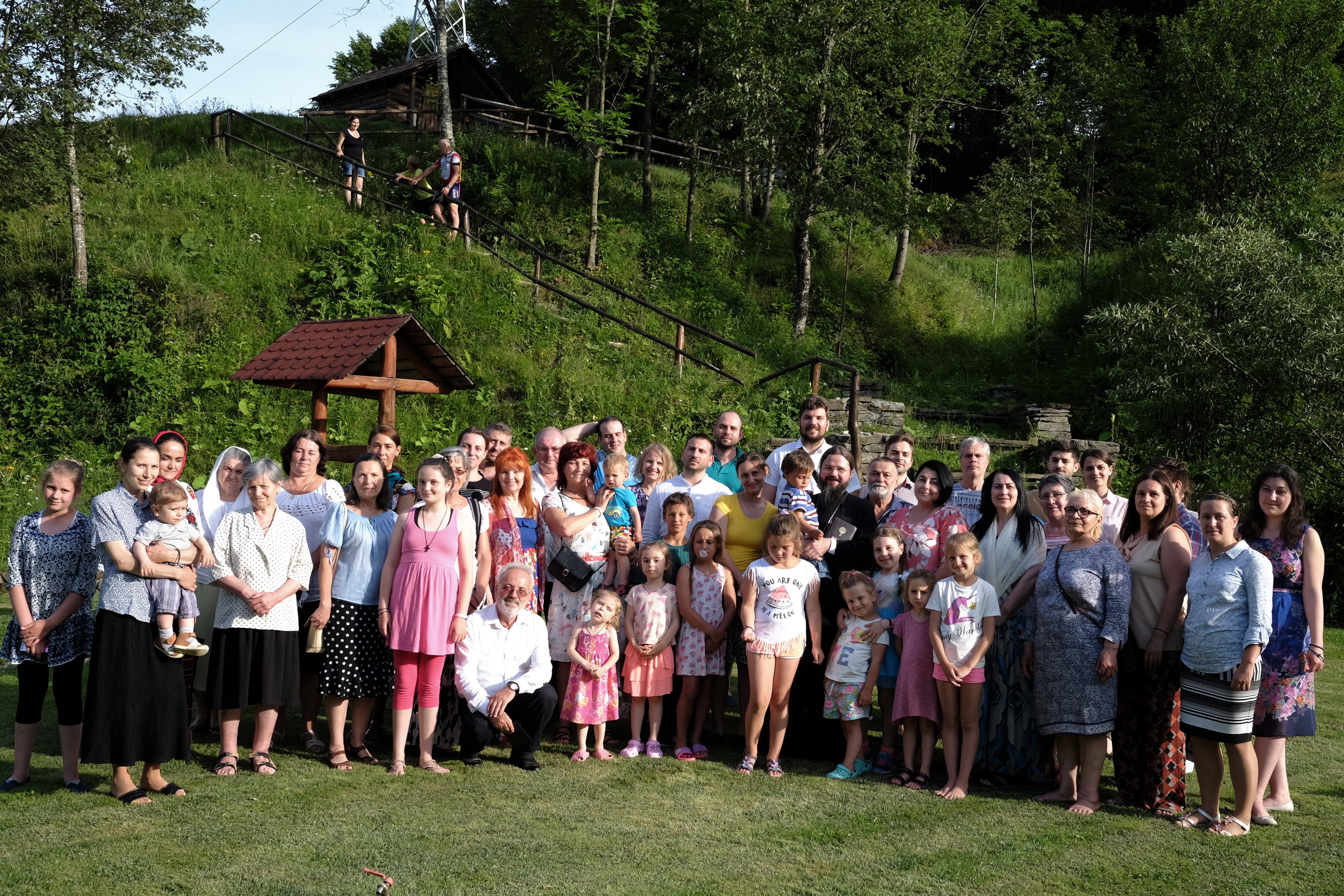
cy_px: 452
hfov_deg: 53.1
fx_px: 1344
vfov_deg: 36.9
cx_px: 675
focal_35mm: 36
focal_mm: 23
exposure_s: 1/250
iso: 250
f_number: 5.6
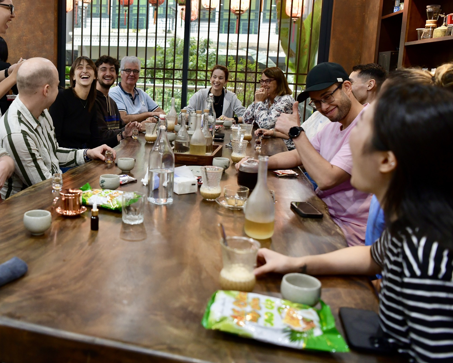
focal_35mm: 34
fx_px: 456
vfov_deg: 43.0
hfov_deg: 51.3
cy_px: 136
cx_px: 132
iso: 1000
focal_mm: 24
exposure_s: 1/200
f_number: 2.8
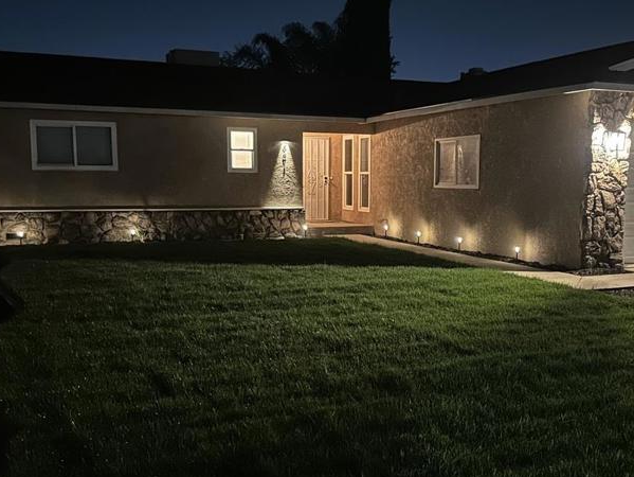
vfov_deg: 35.1
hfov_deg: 45.7
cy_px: 271
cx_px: 346
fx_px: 751
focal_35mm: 41
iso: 1000
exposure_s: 1/9
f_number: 1.78
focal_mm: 6.86
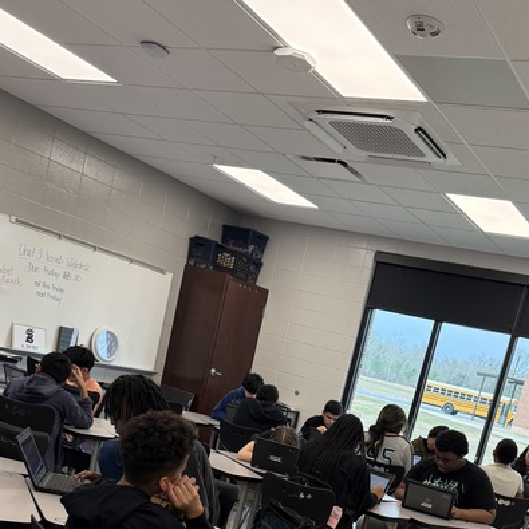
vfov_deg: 36.4
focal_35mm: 43
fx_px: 743
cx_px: 317
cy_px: 490
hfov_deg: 39.0
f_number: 1.78
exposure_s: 1/149
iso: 125
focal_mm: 6.76
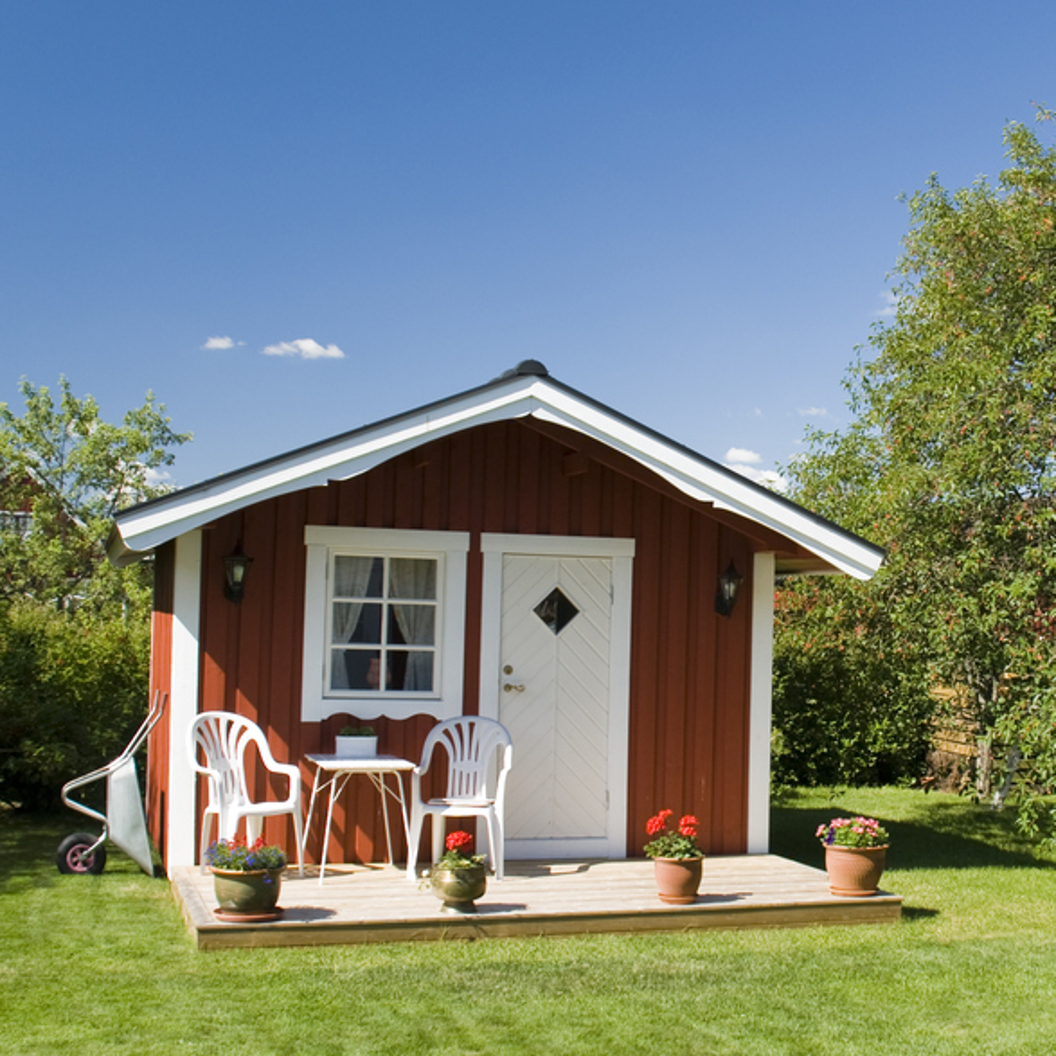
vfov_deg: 34.7
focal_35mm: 49
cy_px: 540
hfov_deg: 34.2
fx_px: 1691
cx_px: 750
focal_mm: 18
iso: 100
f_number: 5.6
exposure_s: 1/60
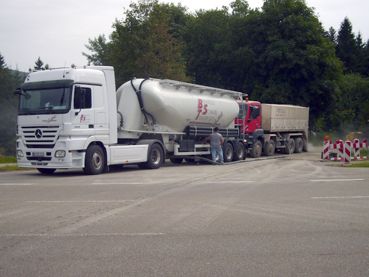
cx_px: 184
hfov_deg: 38.9
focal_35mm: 49
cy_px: 138
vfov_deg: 29.7
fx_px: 522
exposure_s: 1/400
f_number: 7.1
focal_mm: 8.1
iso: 80
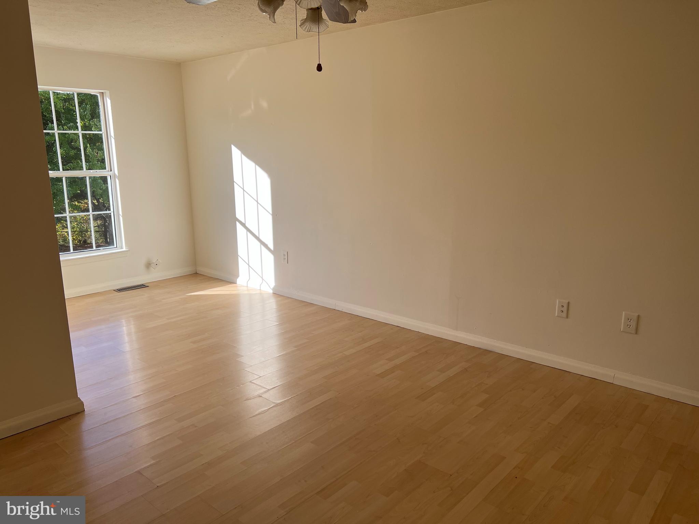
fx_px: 525
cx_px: 350
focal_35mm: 26
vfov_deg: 53.1
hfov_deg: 67.3
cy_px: 262
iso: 50
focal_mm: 5.7
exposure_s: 1/639
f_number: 1.5
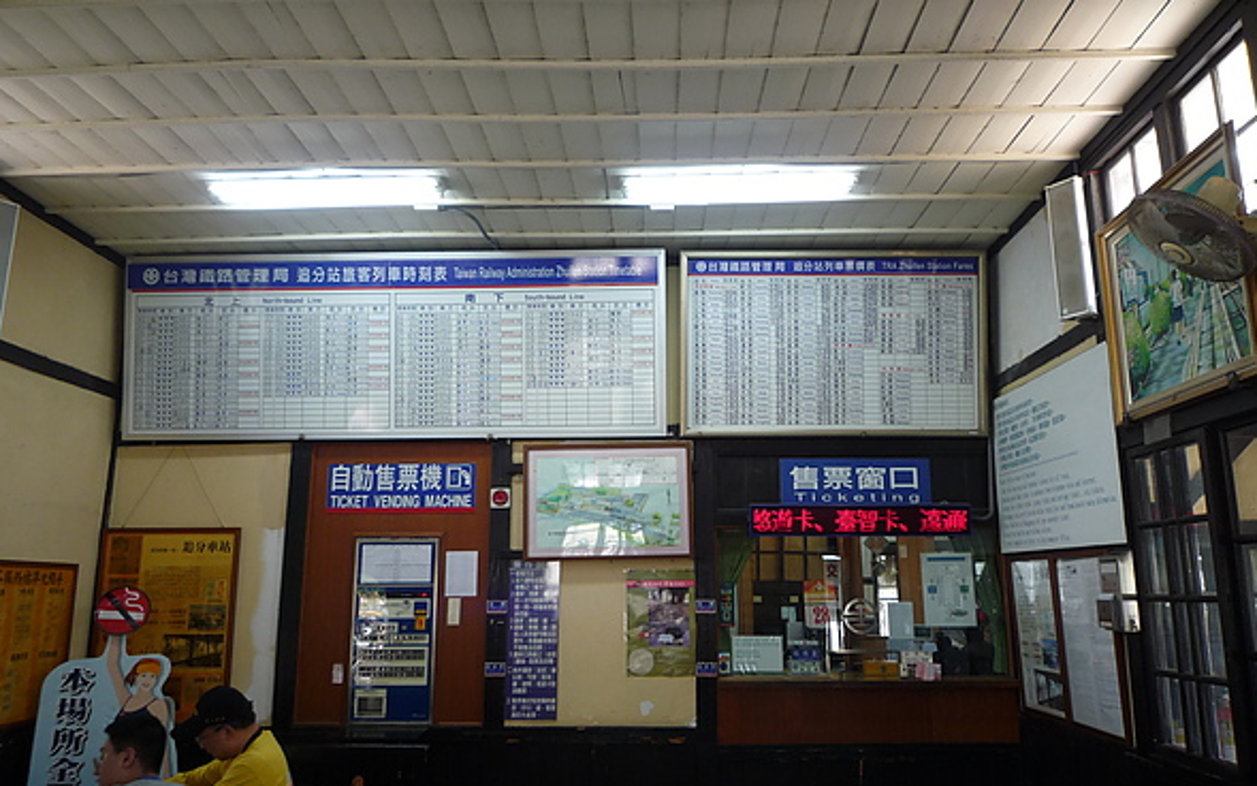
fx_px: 925
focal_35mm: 27
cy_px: 374
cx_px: 634
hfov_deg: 68.4
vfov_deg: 46.0
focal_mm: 4.4
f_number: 2.8
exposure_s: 1/30
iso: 100
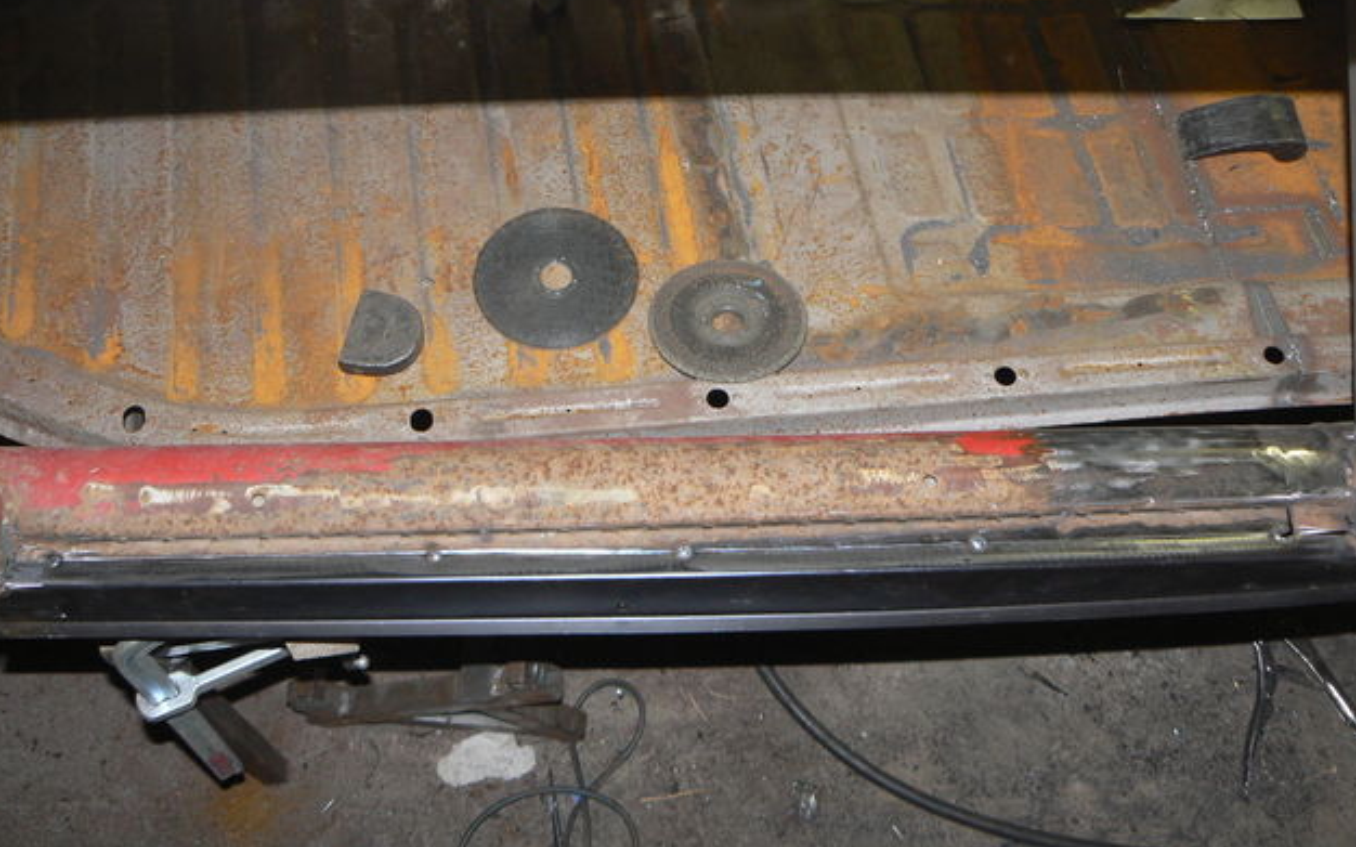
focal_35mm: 39
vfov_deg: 32.7
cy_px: 364
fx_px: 1441
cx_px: 678
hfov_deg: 50.4
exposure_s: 1/30
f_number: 2.8
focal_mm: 6
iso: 100
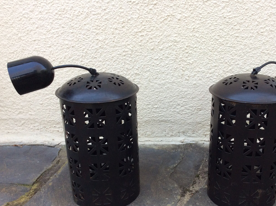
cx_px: 169
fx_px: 334
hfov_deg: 44.6
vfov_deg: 34.1
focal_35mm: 42
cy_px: 130
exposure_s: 1/100
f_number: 2.4
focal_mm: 3.3
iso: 40
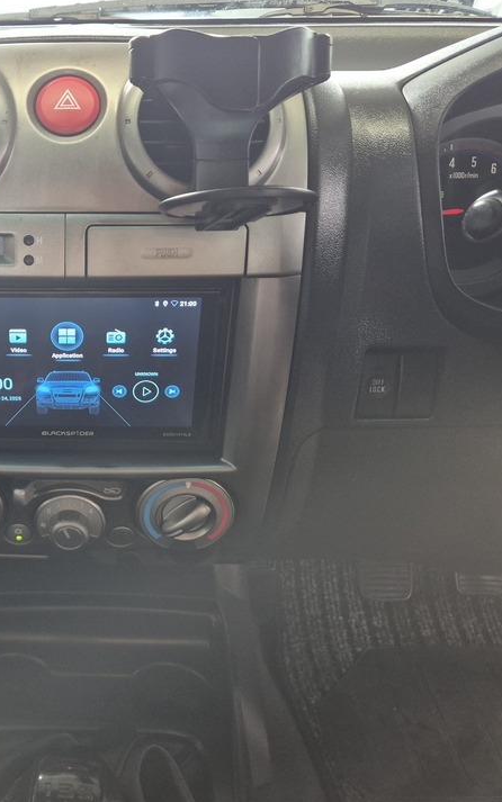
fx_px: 766
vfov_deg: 55.3
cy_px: 391
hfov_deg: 34.5
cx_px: 60
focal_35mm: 35
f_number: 1.8
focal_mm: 5.4
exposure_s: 1/100
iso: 400
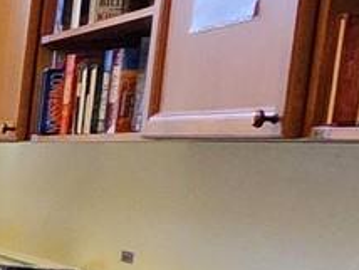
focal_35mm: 97
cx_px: -929
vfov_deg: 14.9
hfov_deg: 9.3
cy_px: 292
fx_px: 1007
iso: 320
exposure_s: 1/60
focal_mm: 2.2
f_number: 2.2
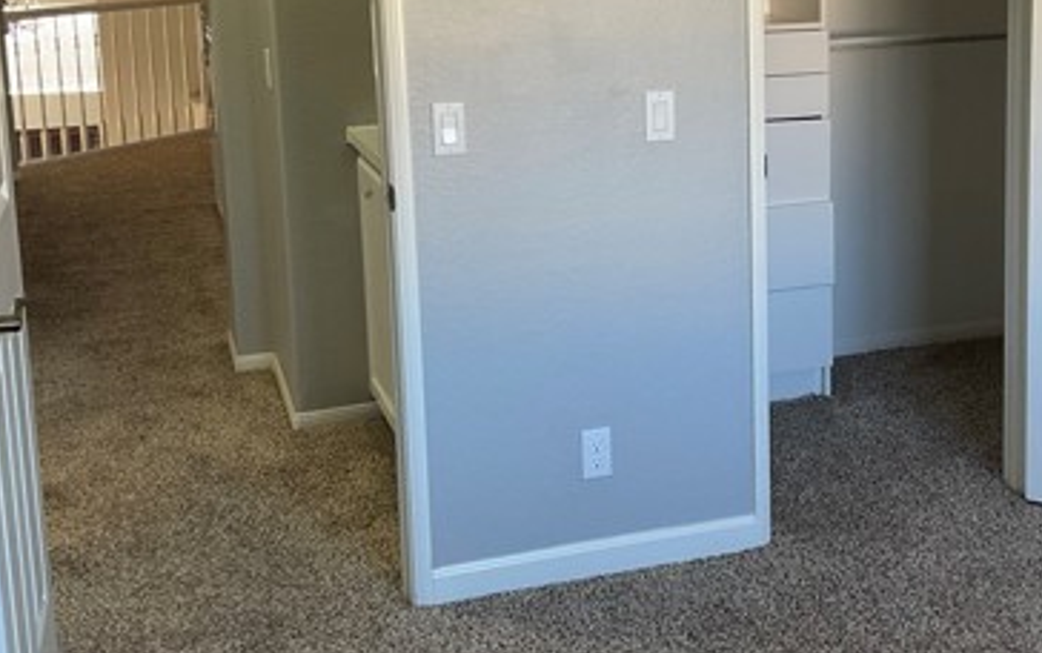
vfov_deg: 23.7
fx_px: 1534
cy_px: 149
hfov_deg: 37.2
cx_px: 681
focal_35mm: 54
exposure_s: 1/60
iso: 40
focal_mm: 3
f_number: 1.8
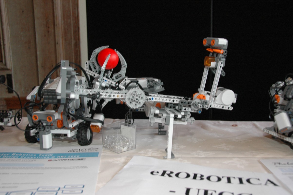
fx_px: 268
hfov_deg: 57.3
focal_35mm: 33
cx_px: 146
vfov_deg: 39.9
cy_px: 98
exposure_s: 1/60
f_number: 5.6
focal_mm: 22
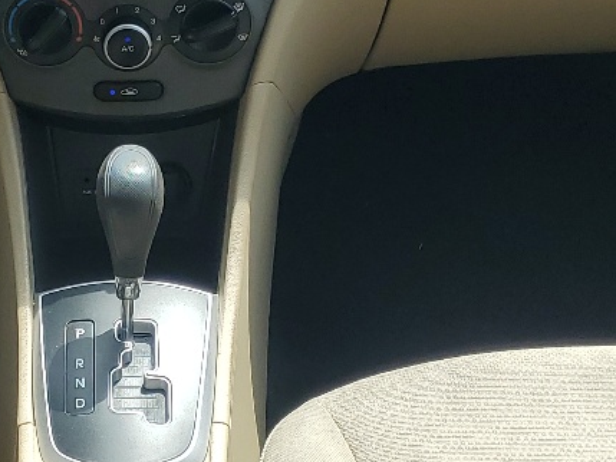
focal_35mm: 97
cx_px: 102
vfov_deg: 15.2
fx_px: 1727
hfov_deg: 20.0
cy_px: 273
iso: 50
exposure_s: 1/1111
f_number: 1.5
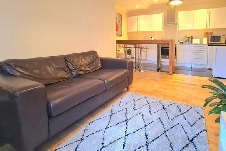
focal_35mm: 17
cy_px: 52
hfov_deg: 91.5
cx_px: 140
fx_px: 107
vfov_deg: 68.7
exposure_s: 1/33
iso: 400
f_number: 2.2
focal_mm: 2.22
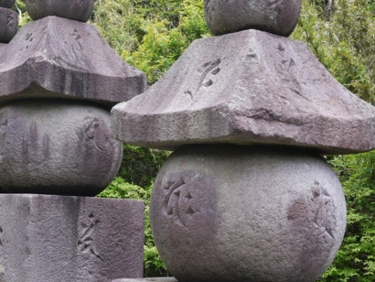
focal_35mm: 78
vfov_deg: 18.9
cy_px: 118
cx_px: 115
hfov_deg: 24.8
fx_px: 845
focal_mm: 20
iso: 200
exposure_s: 1/160
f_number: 5.6
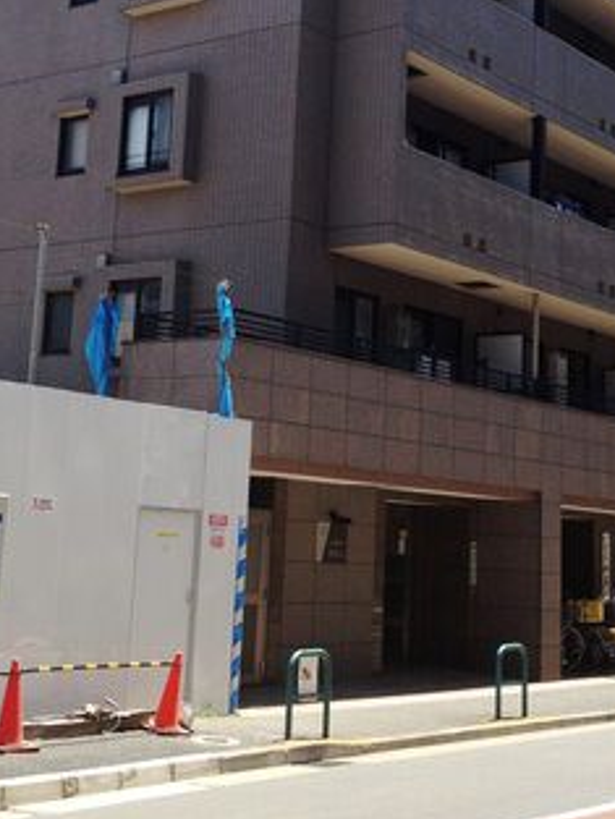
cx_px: 270
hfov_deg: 21.9
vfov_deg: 28.6
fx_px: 1586
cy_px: 233
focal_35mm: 67
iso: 50
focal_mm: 4.28
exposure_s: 1/736
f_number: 2.4
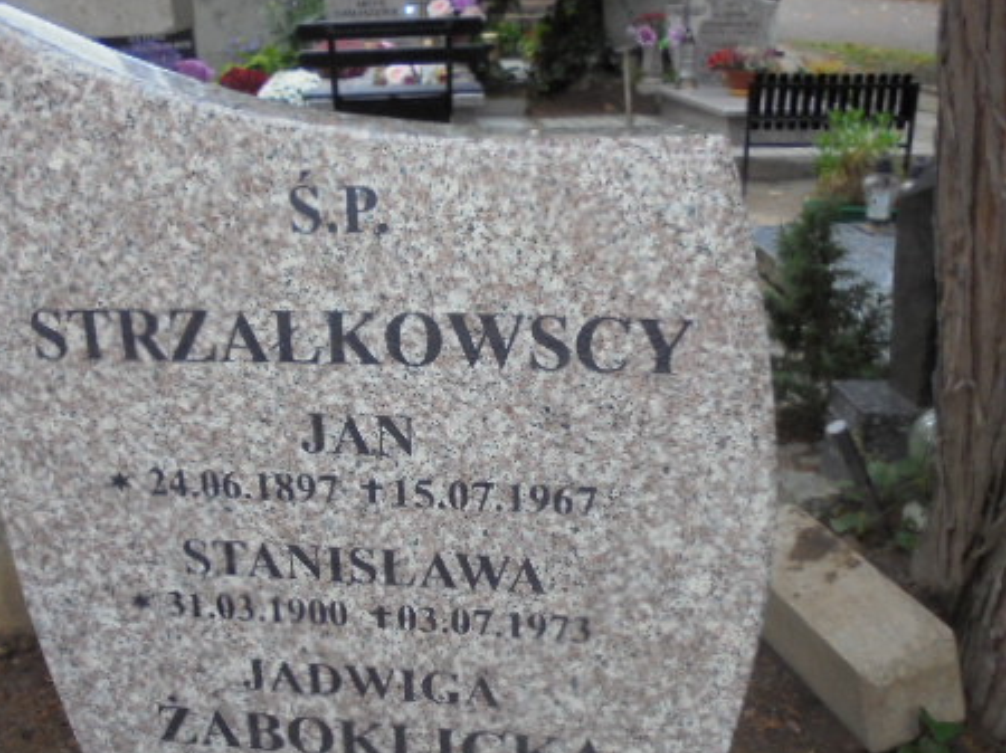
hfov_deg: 50.0
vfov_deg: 38.6
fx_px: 1075
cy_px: 425
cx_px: 436
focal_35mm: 37
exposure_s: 1/30
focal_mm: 4.6
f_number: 3.5
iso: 200
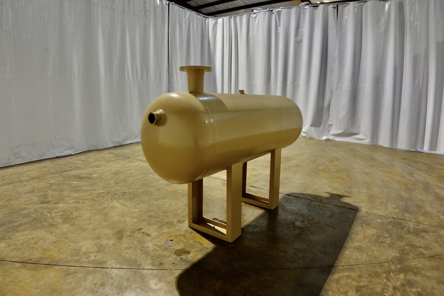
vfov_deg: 53.1
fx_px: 296
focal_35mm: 24
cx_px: 222
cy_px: 148
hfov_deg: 73.7
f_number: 1.8
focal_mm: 9.4
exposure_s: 1/30
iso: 400
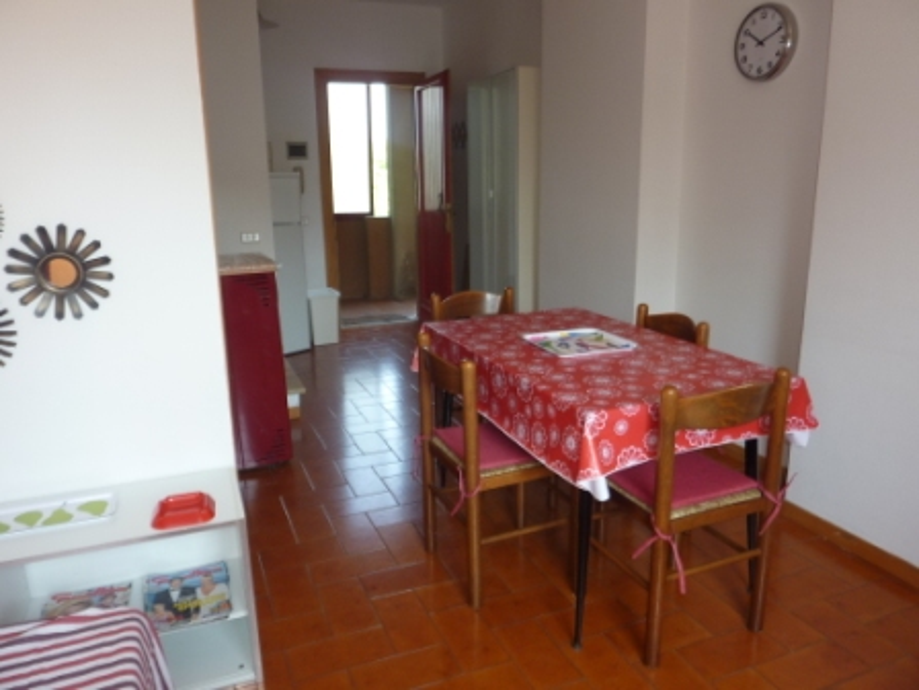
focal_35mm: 25
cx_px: 460
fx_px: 664
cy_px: 345
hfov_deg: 69.4
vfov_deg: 54.9
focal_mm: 4.1
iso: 100
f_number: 3.3
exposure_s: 1/40
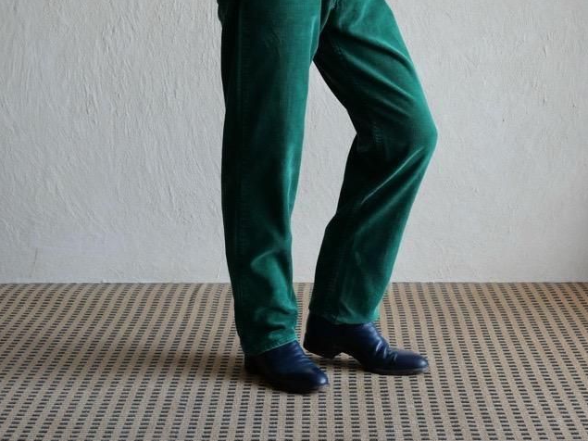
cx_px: 294
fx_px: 1461
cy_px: 64
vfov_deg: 17.0
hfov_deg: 22.8
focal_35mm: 86
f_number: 3.8
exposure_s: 1/80
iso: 640
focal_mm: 32
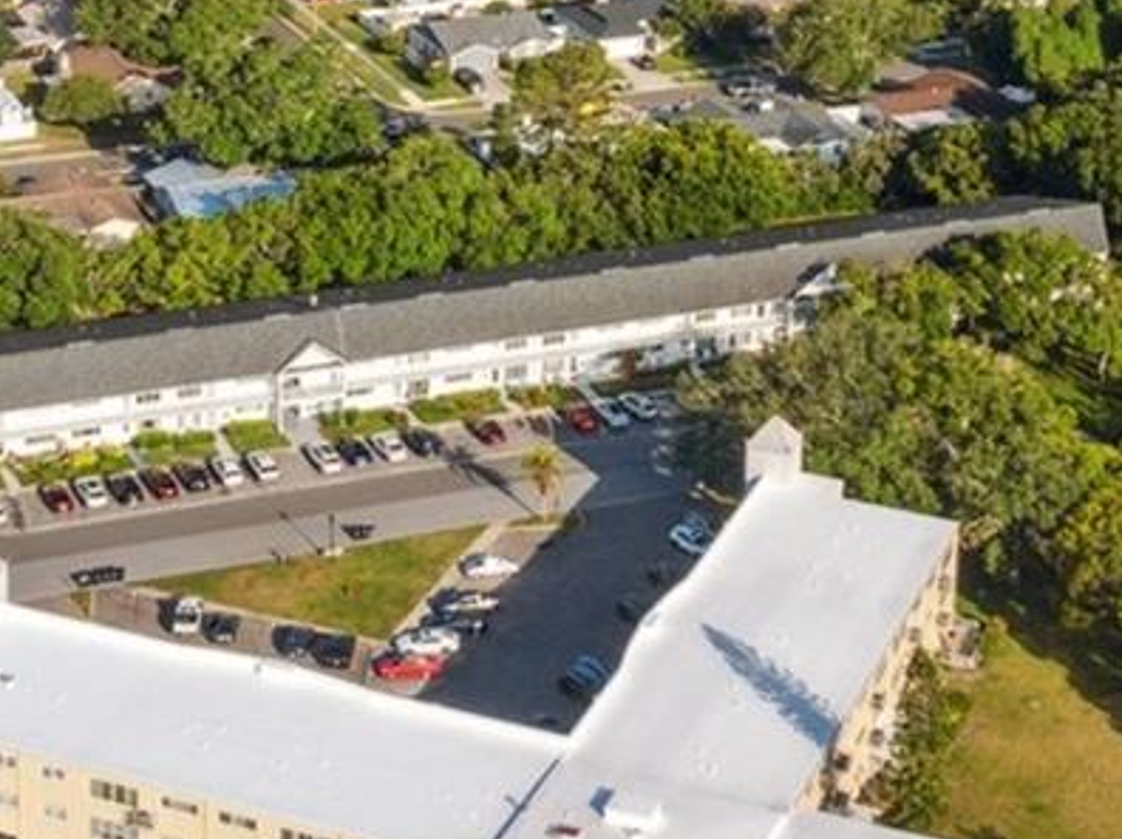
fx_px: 3140
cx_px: 317
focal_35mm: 97
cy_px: -242
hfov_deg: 20.1
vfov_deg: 14.6
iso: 400
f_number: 8
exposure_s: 1/1000
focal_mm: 12.3
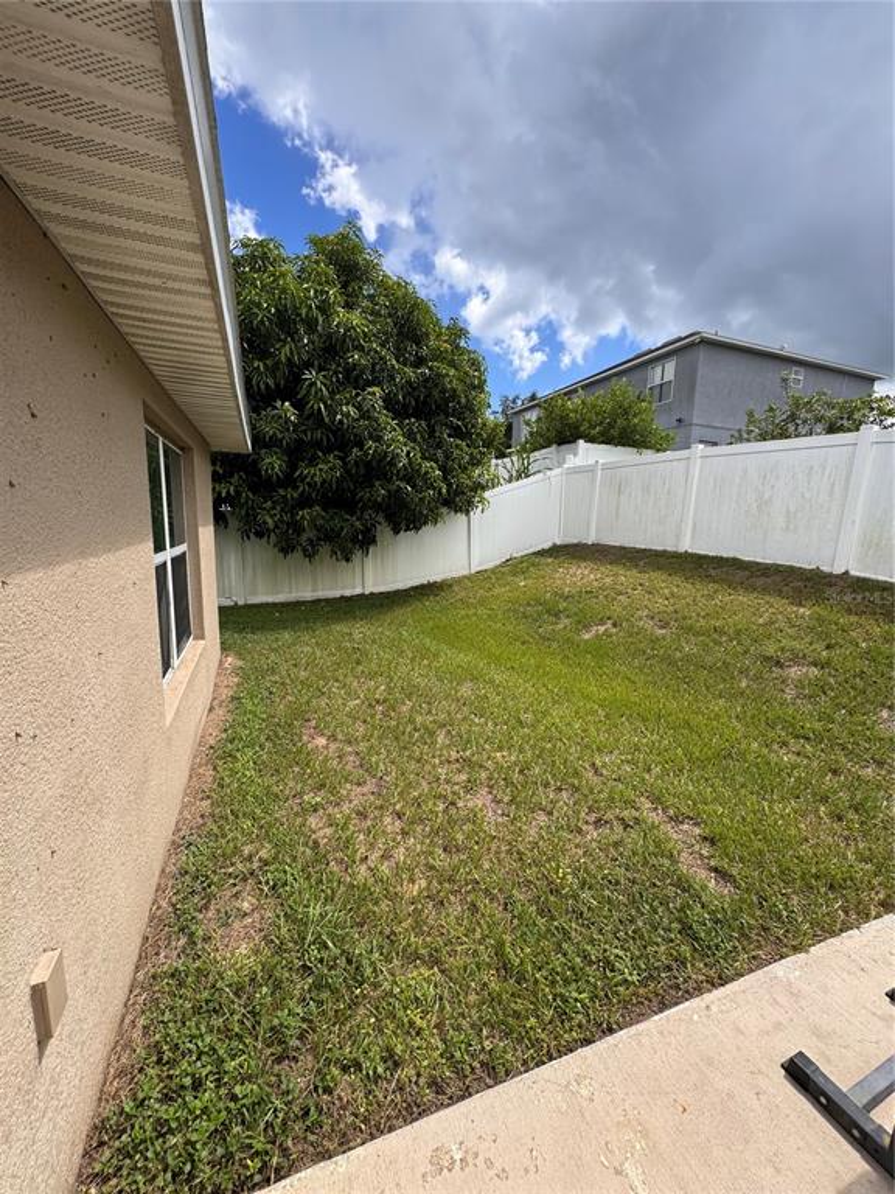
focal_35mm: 14
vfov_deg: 102.1
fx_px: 483
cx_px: 448
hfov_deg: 85.7
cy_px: 597
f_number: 2.2
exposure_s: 1/831
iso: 40
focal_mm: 2.22
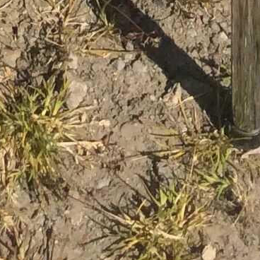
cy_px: -557
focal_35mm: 199
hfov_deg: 8.8
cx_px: 35
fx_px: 1691
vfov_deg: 7.6
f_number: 2.4
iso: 32
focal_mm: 3.3
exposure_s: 1/2725
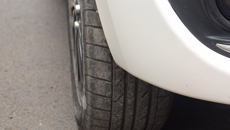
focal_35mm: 102
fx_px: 622
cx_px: 207
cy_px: -10
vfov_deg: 11.7
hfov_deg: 20.5
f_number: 5
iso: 200
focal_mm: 35
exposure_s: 1/20
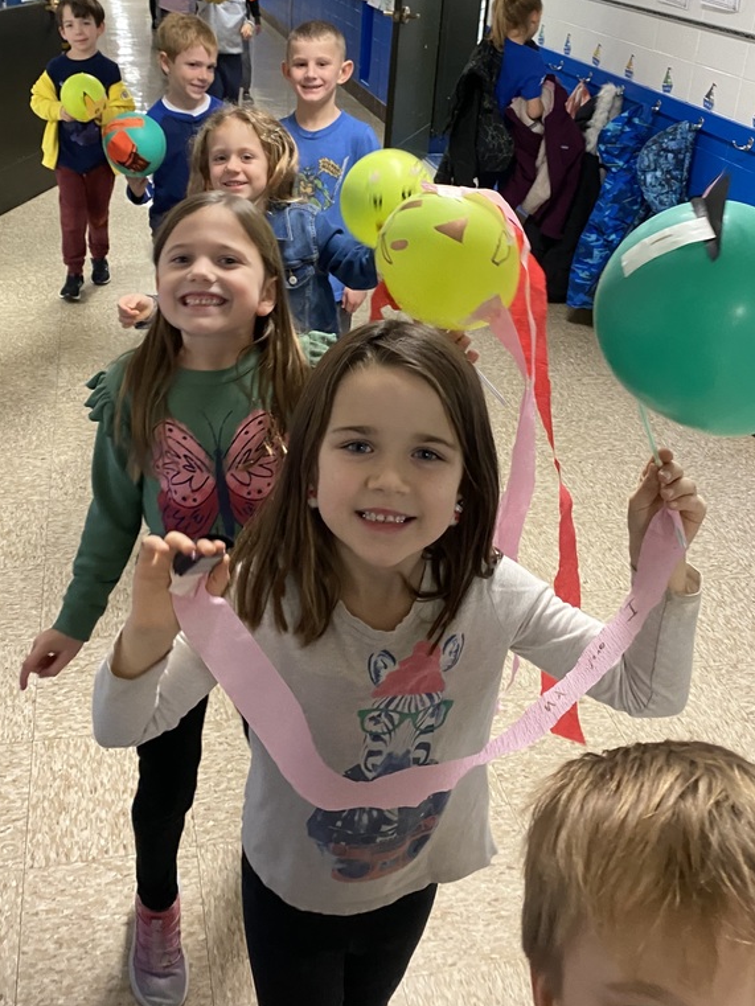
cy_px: 375
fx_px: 1018
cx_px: 311
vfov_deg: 52.0
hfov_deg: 40.6
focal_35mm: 35
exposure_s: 1/60
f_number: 1.8
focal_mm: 4.25
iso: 320
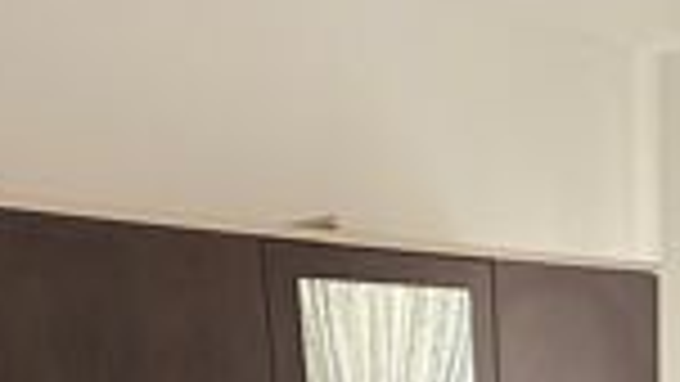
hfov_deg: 27.9
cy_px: 782
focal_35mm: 71
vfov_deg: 14.1
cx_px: 691
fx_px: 1280
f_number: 2.2
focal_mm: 2.22
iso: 50
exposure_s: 1/149
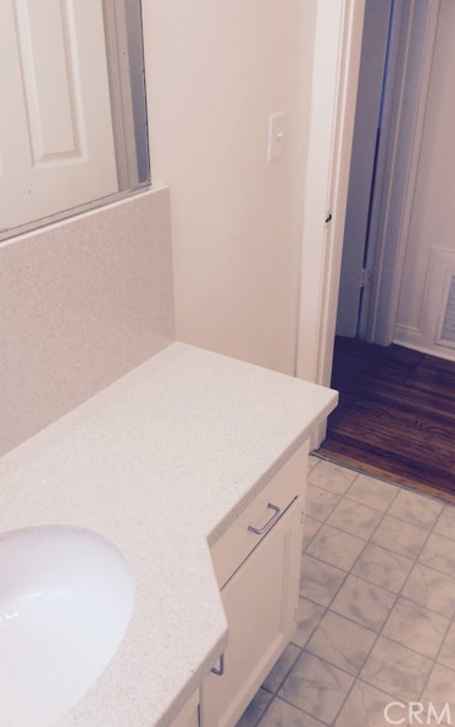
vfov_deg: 58.1
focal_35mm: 33
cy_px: 340
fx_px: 654
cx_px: 238
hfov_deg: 38.3
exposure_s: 1/60
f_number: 2.2
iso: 32
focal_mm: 4.15
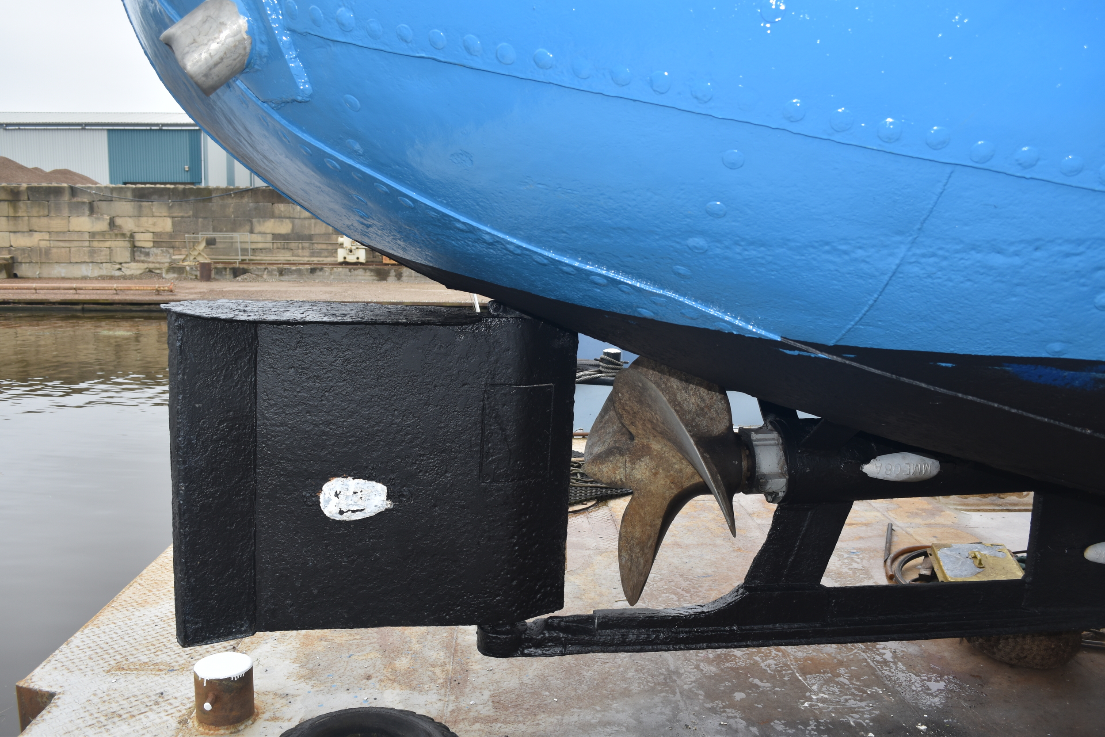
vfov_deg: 43.6
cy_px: 368
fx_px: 921
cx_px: 552
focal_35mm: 30
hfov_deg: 61.9
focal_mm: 20
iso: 140
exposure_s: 1/125
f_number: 5.6
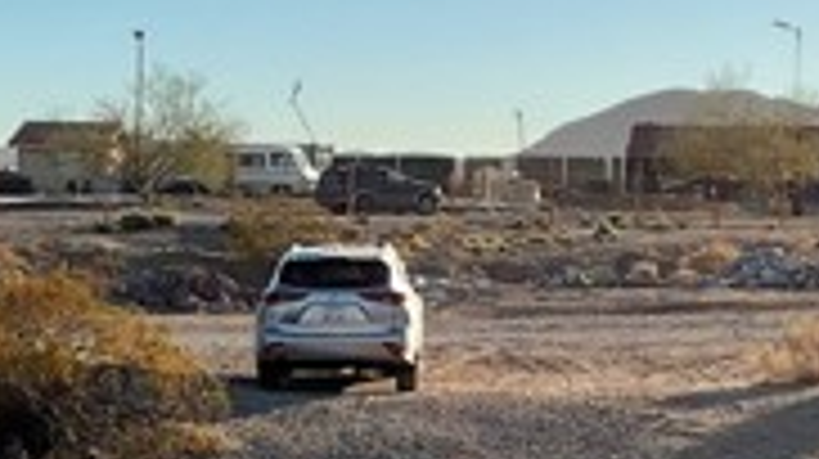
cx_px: 338
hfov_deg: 19.3
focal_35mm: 111
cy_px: 450
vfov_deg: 10.8
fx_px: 2408
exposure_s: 1/1786
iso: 16
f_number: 1.8
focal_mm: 3
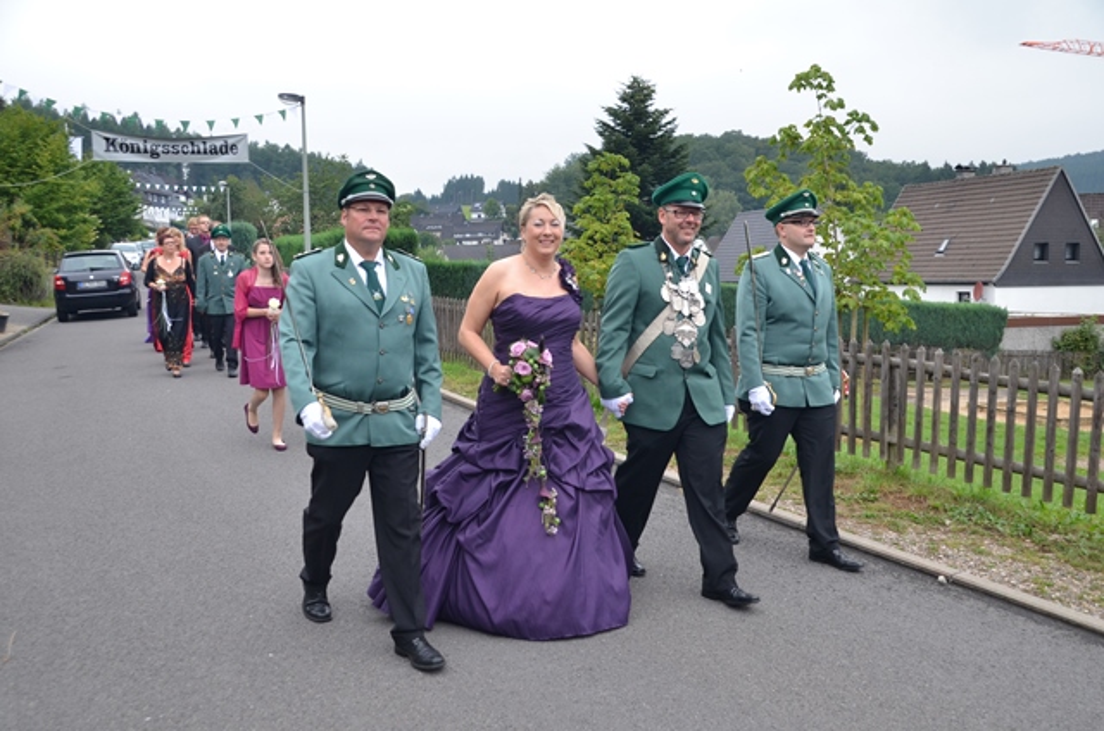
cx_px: 552
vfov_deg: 41.5
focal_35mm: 32
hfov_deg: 59.6
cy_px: 366
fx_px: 964
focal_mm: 21
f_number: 7.1
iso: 400
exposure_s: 1/200
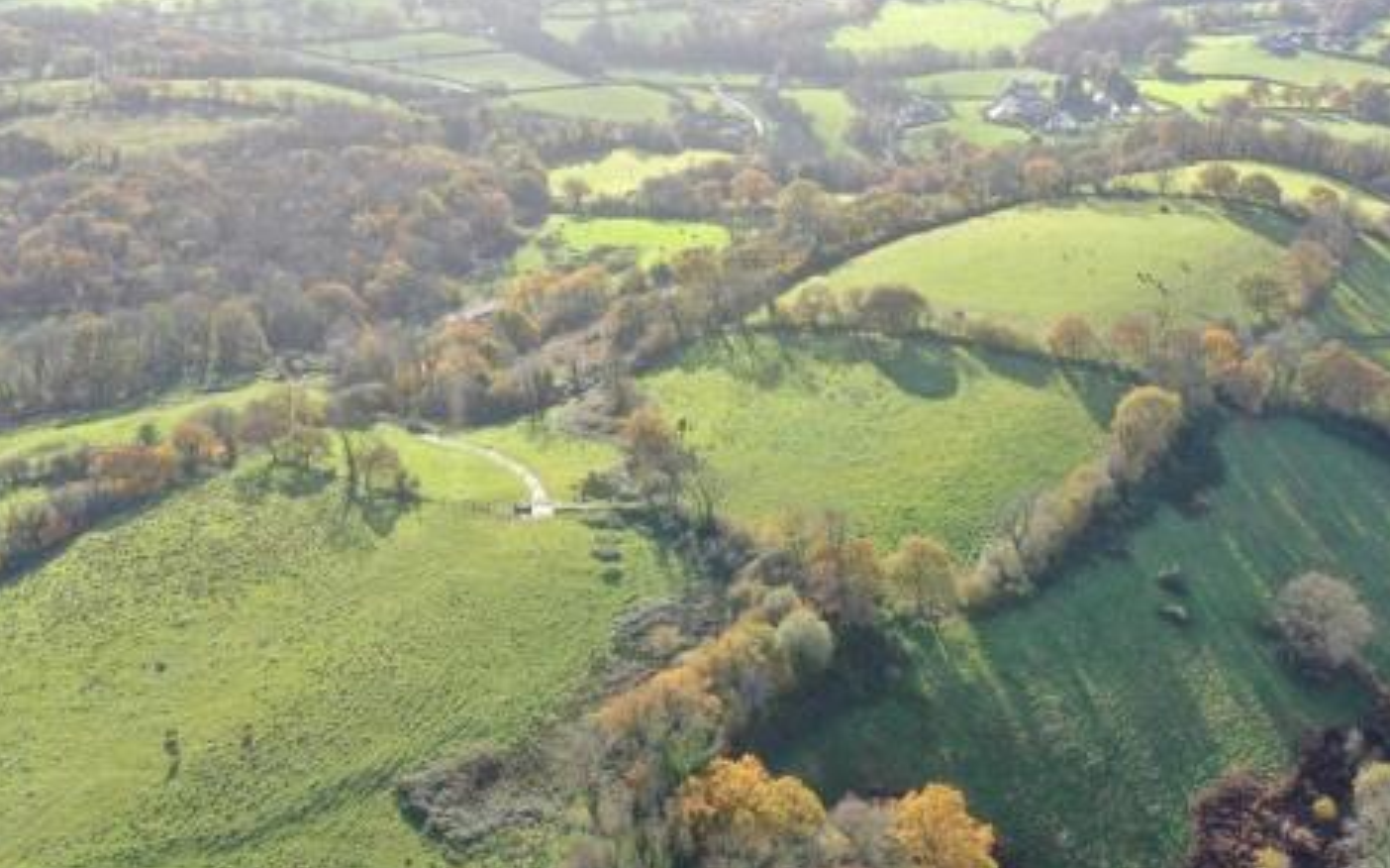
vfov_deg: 31.9
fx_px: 1515
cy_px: 486
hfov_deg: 49.1
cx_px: 802
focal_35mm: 40
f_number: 4.5
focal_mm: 10.3
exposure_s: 1/200
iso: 100
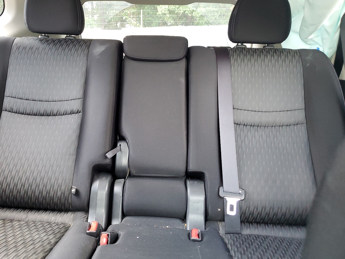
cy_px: 112
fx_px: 299
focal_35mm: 30
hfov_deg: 59.7
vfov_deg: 46.7
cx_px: 148
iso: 218
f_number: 1.5
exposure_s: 1/60.2
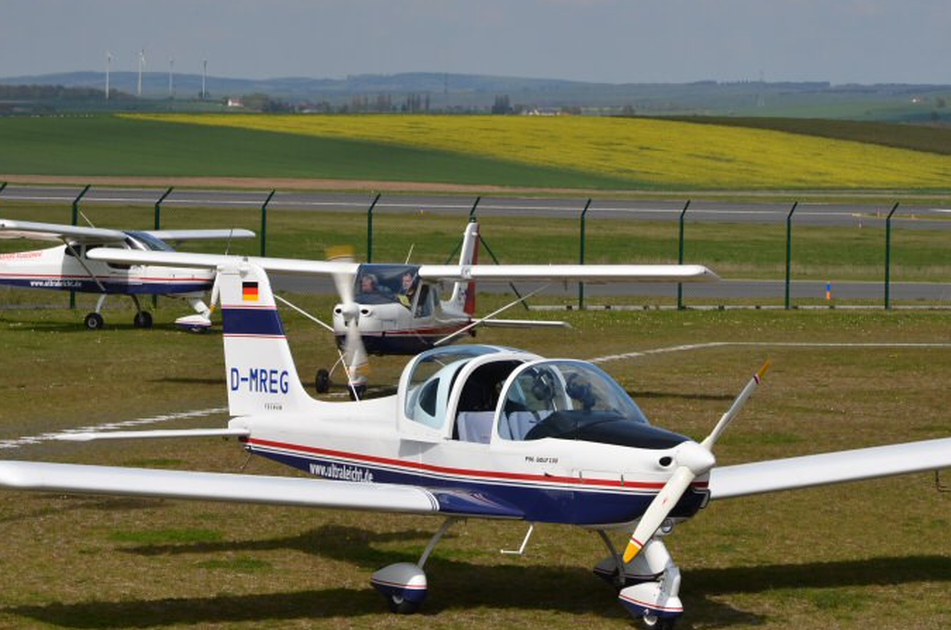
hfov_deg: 14.2
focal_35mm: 145
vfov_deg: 9.4
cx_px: 465
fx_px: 3822
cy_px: 224
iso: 180
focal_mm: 72
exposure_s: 1/250
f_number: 8
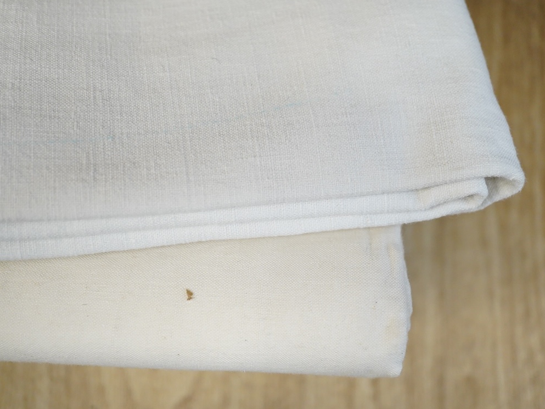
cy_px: 204
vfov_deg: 29.7
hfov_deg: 38.9
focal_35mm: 49
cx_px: 270
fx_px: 772
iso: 2500
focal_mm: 30
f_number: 3.5
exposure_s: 1/250
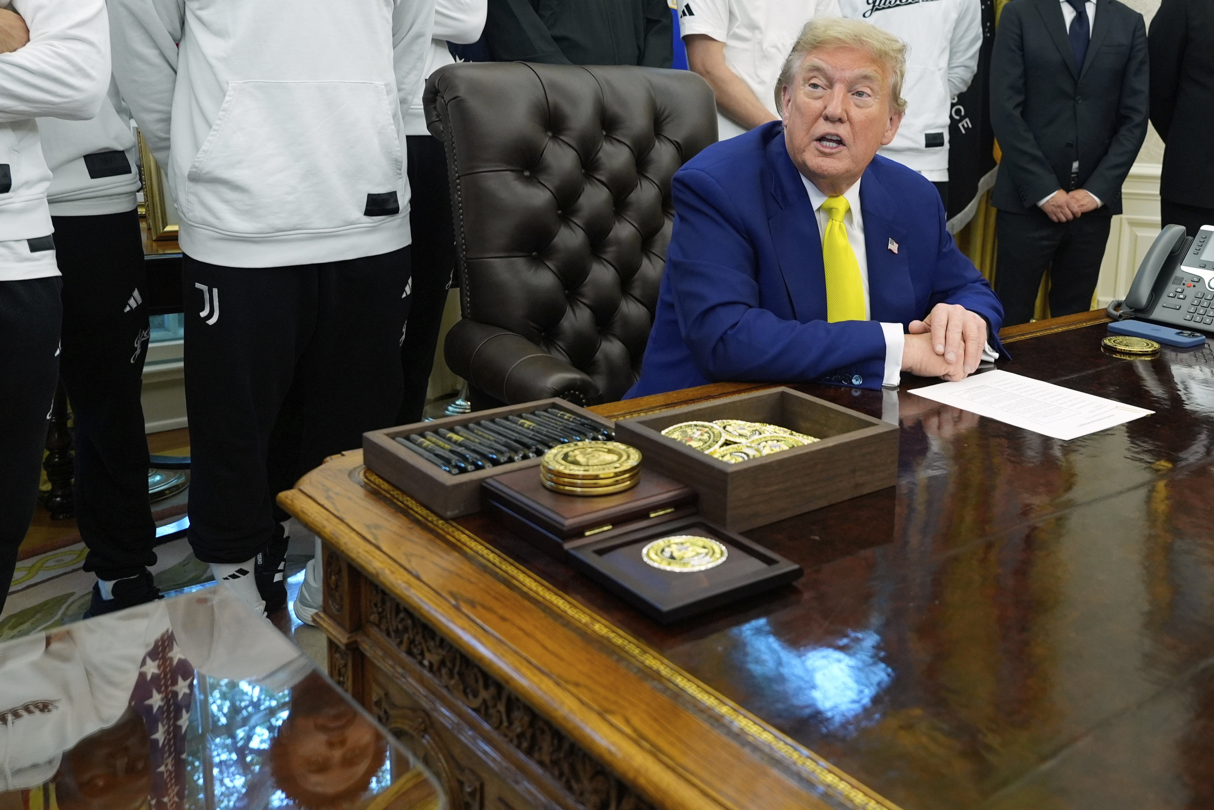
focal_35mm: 36
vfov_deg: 36.6
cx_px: 852
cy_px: 285
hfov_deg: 51.7
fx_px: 1214
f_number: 4
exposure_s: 1/200
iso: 1600
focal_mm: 24
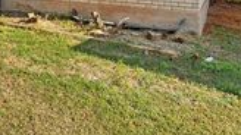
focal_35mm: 48
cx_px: -21
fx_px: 307
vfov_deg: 22.4
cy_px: -39
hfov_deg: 36.6
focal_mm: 10
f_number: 8
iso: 200
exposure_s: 1/500
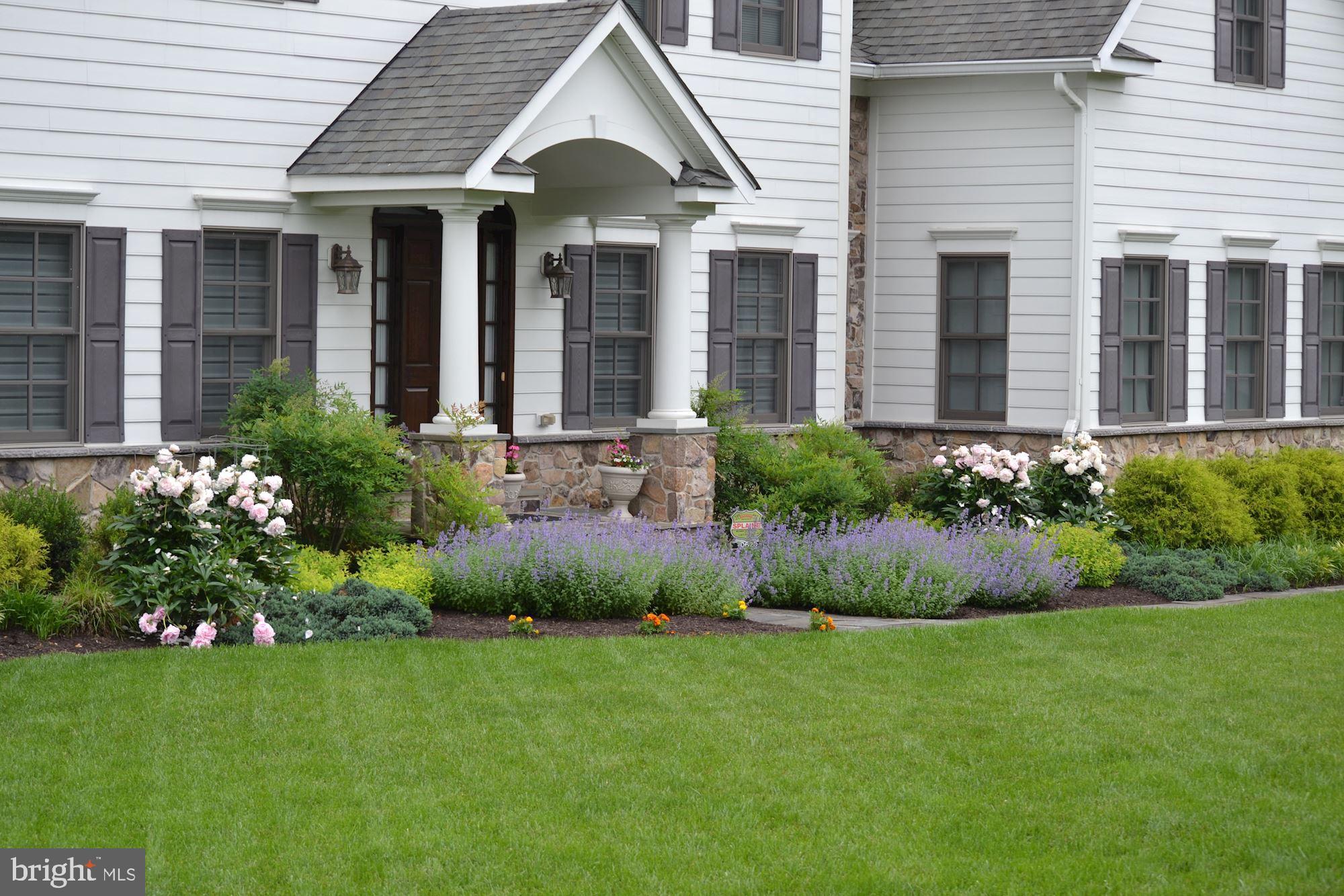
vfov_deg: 16.6
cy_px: 448
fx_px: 3080
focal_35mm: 82
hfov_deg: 24.6
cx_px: 672
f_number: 5.6
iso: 100
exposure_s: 1/125
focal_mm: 55
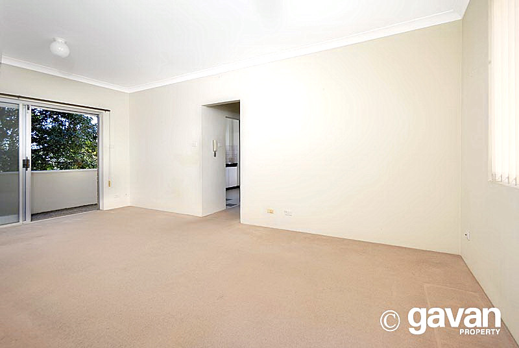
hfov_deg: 100.3
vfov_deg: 77.5
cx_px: 260
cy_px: 174
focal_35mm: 15
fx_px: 217
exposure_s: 1/25
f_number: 7.1
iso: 100
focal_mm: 10
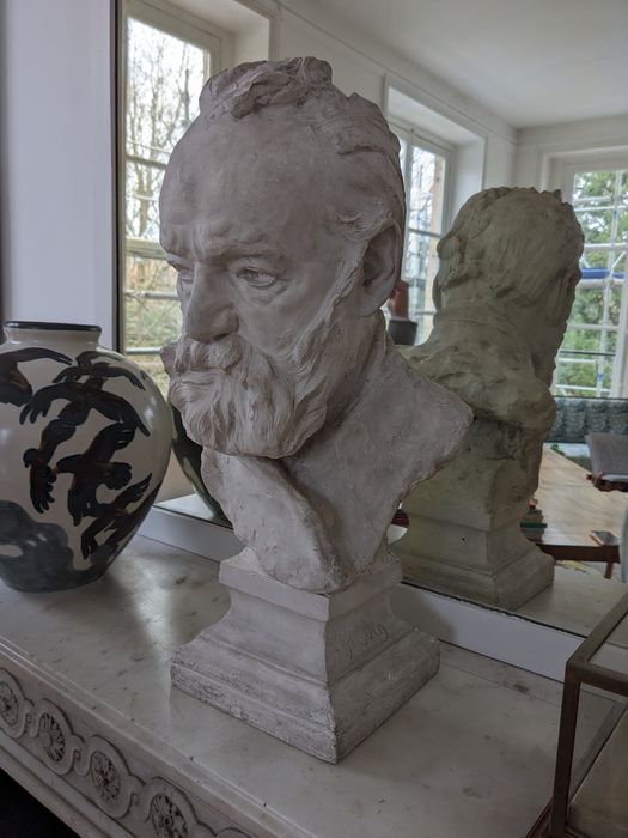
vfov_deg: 65.3
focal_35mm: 27
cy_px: 419
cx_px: 314
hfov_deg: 51.4
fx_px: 653
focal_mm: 4.38
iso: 47
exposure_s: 1/25
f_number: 1.73
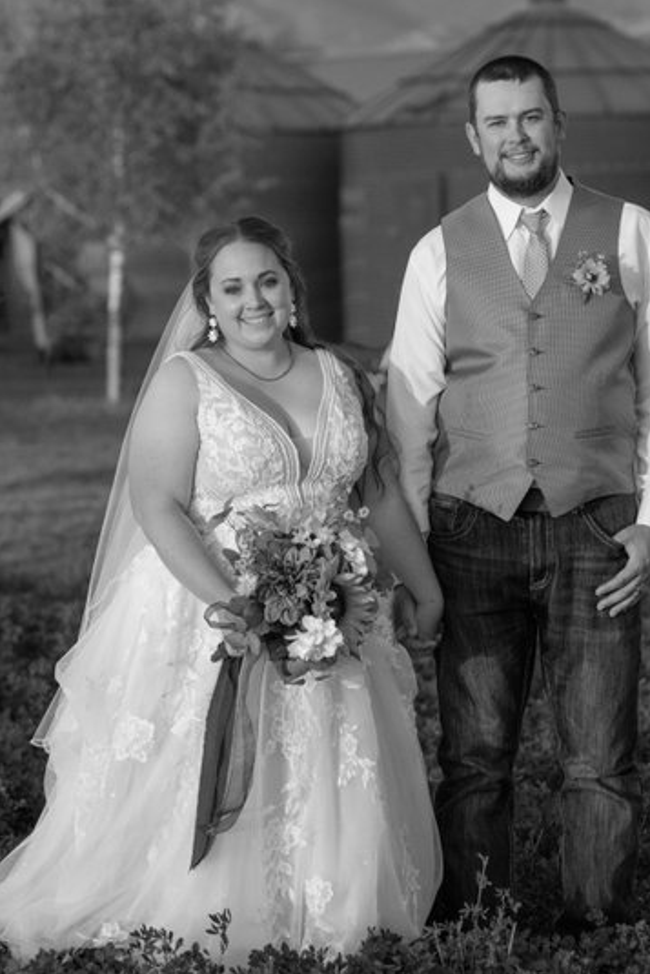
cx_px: 378
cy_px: 283
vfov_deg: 14.7
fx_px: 3762
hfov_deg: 9.9
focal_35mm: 139
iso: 800
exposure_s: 1/2000
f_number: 3.3
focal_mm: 86
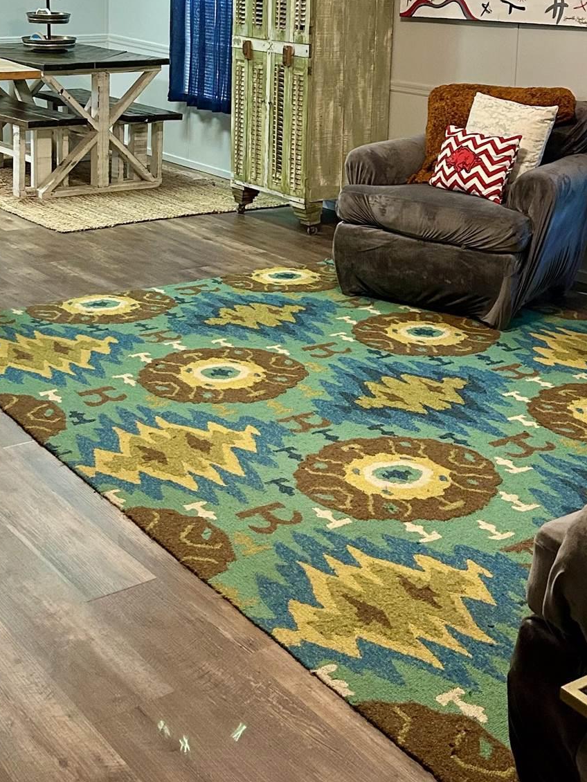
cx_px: 256
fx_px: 1198
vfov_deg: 35.0
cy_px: 152
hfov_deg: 27.5
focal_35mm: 53
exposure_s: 1/60
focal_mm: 5.7
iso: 320
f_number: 1.5
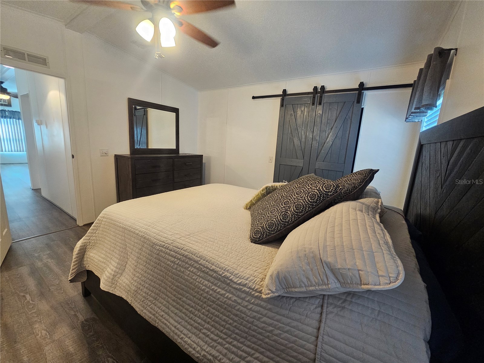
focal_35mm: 13
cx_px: 242
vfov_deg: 89.9
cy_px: 182
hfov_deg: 106.2
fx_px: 182
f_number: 2.2
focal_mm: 2.2
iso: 320
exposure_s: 1/60
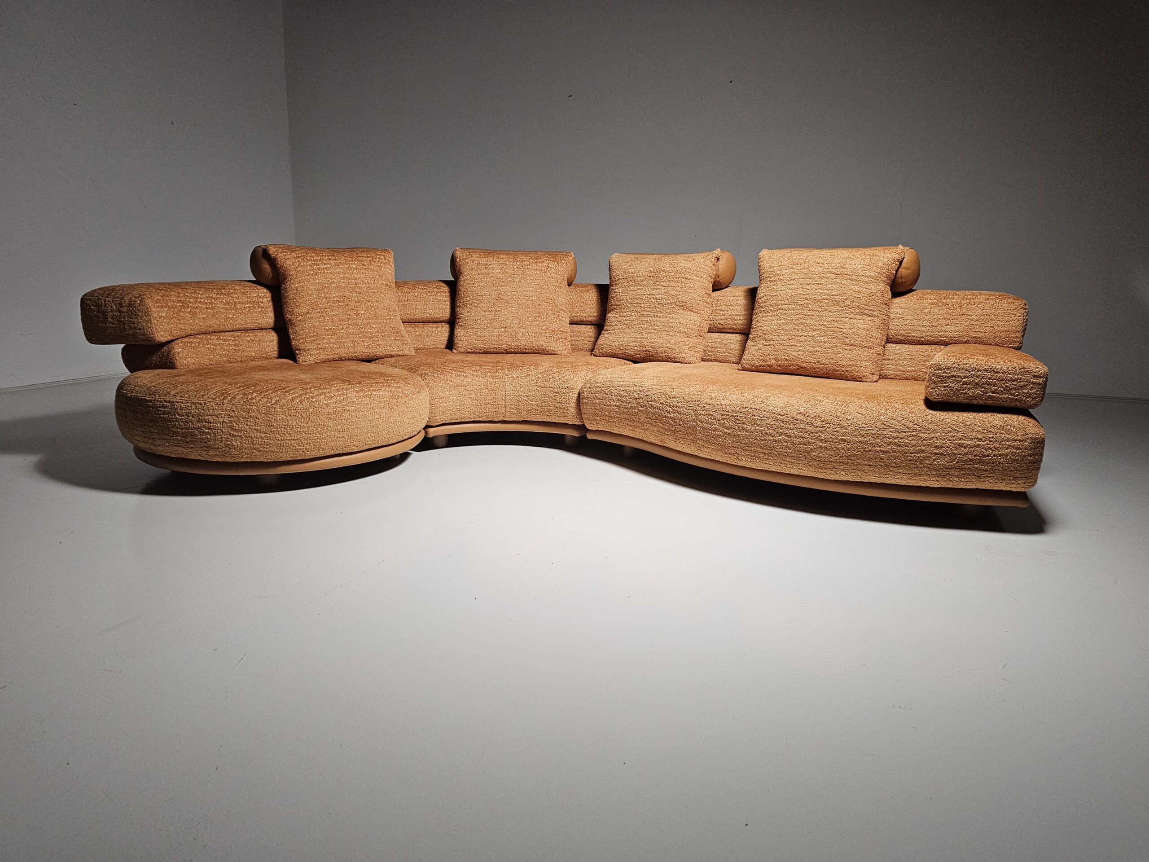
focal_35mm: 23
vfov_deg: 58.9
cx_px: 574
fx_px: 763
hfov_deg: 73.9
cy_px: 431
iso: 640
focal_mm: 6.3
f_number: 1.7
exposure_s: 1/100
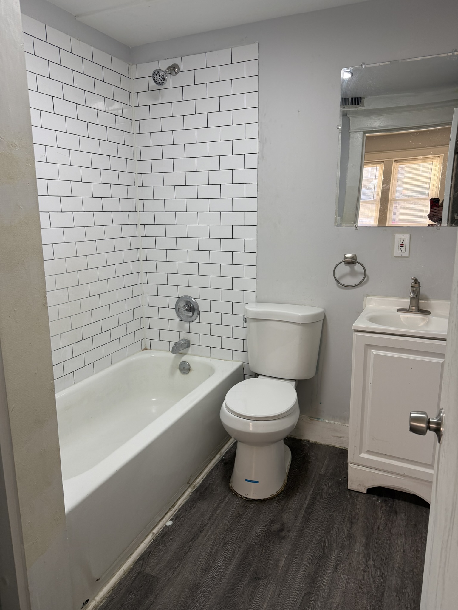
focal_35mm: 24
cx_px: 229
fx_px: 423
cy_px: 305
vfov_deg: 71.6
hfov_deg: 56.8
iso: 160
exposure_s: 1/120
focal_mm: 6.76
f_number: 1.78
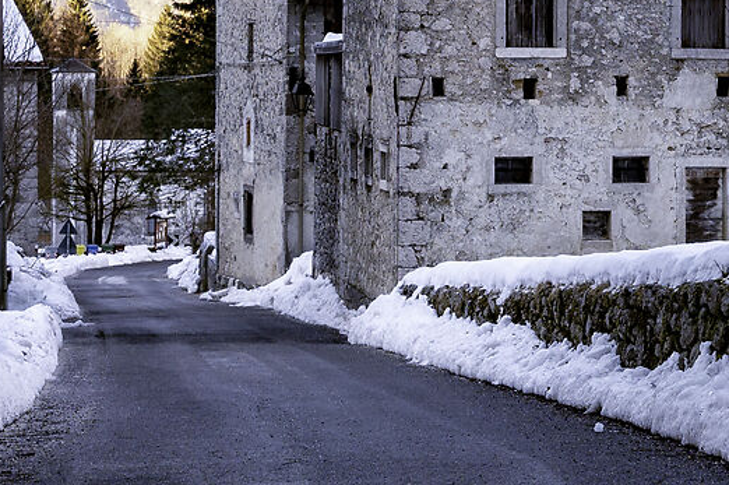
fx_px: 2838
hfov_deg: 14.1
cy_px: 125
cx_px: 941
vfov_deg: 9.7
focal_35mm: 140
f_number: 8
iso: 100
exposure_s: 1/125
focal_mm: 30.5
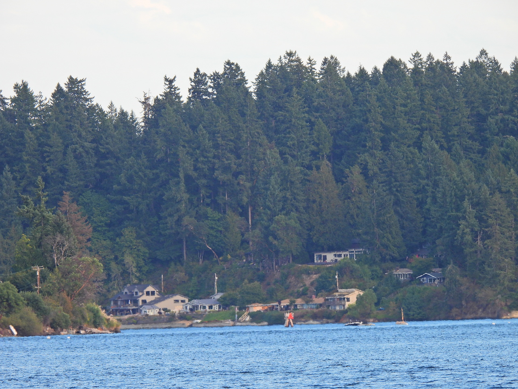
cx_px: 259
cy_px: 195
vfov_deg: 2.5
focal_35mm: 602
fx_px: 9008
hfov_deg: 3.3
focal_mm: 107
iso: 110
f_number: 5
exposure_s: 1/250
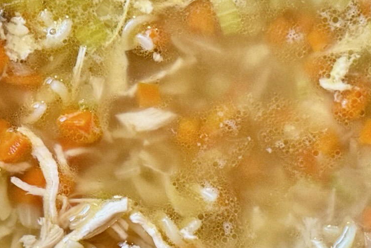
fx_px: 1412
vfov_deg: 10.0
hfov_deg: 14.9
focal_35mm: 137
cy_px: 193
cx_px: 133
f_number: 1.78
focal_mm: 6.76
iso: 125
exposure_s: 1/60
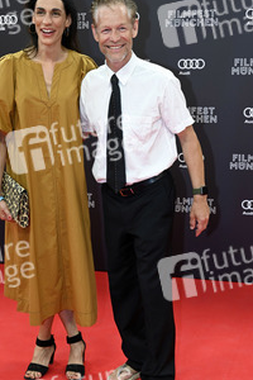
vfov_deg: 31.4
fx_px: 675
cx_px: 108
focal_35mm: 64
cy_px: 208
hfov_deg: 21.2
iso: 640
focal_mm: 48
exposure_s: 1/125
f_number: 6.3
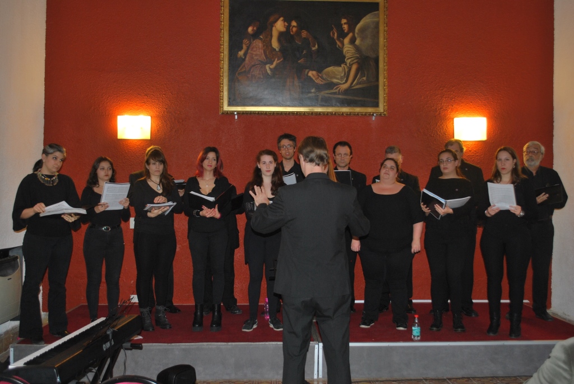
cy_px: 192
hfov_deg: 49.5
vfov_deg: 34.3
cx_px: 287
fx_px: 622
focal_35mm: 39
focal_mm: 26
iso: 200
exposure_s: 1/60
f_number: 4.2
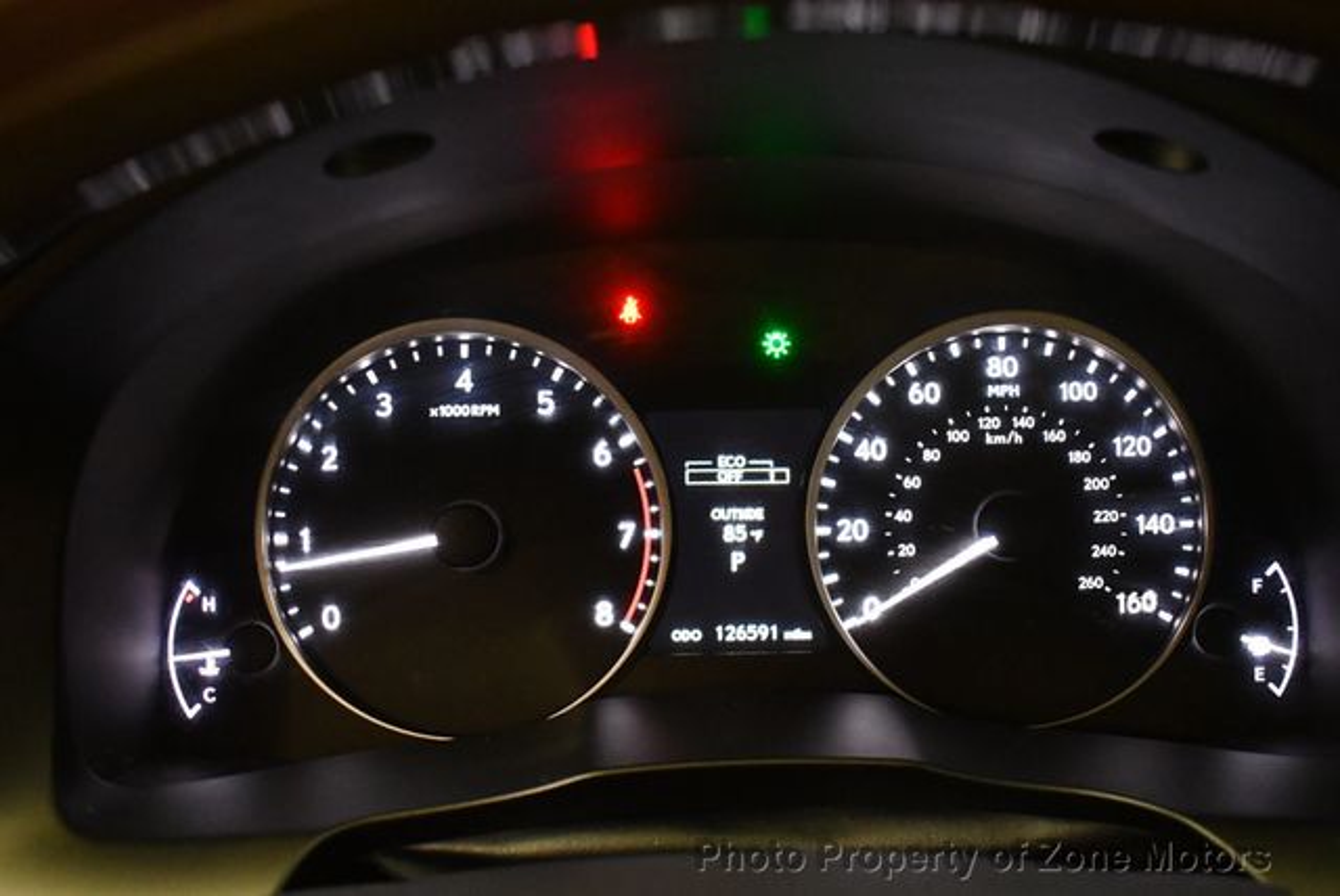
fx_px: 1341
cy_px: 448
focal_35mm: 36
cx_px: 670
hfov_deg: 53.1
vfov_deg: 36.9
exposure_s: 1/60
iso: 4000
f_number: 3.5
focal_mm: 18
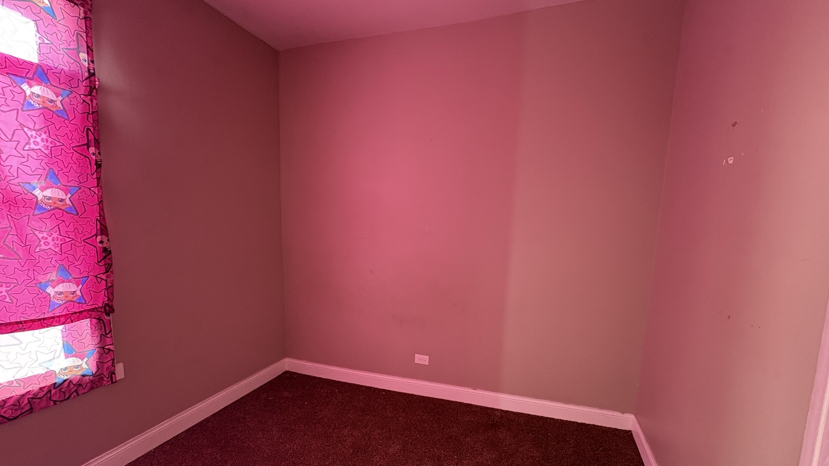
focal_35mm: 16
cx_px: 429
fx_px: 352
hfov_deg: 99.3
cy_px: 266
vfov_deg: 66.7
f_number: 2.2
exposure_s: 1/60
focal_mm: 2.22
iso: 320
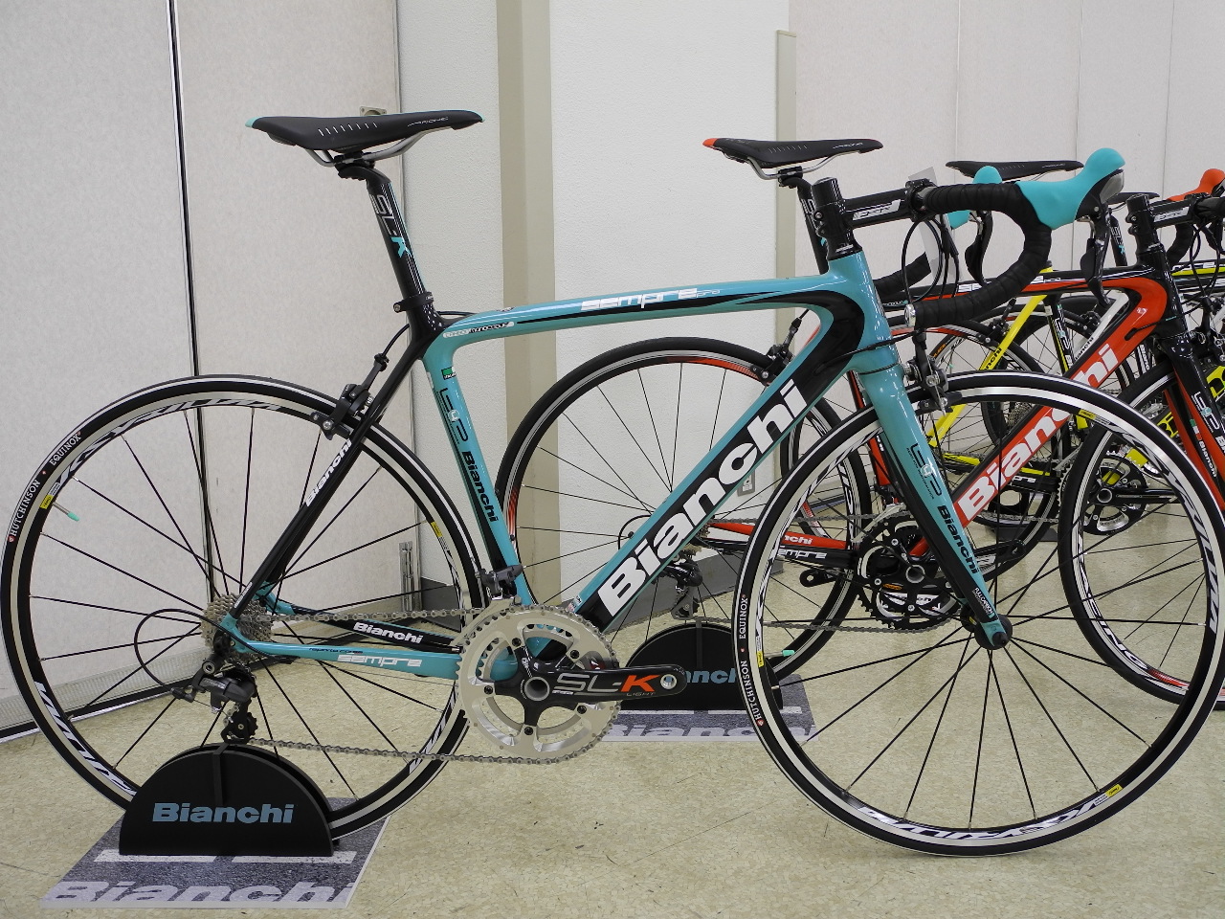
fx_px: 1239
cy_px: 460
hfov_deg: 52.6
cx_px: 612
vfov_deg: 40.7
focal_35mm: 35
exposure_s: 1/40
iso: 100
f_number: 3.2
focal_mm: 7.4
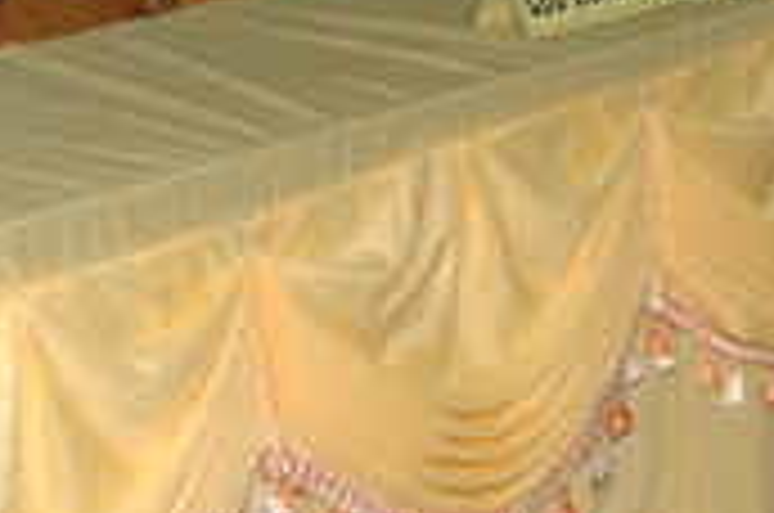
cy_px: -299
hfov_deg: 15.3
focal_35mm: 134
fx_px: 2876
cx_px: 207
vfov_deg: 9.8
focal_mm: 24
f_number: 4
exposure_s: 1/60
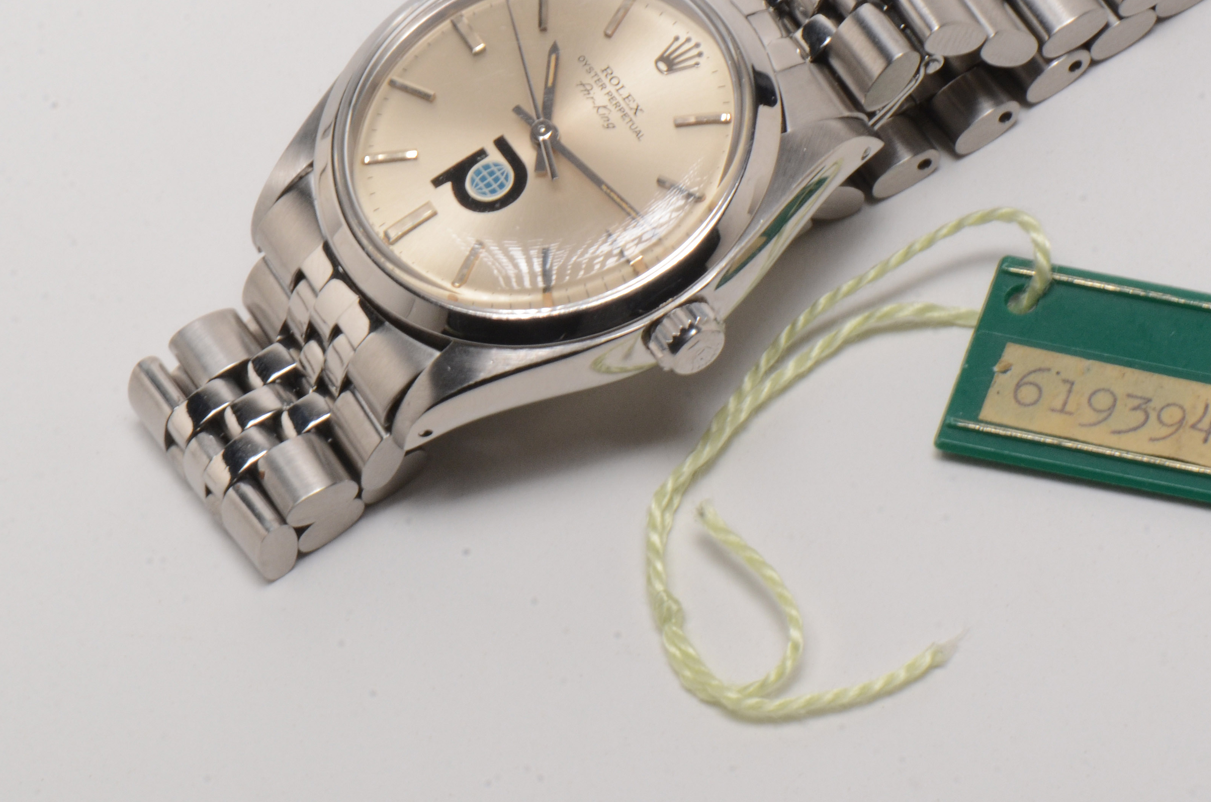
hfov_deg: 10.5
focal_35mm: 197
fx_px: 6606
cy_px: 262
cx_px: 815
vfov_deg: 6.9
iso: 400
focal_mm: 85
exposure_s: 1/125
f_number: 25
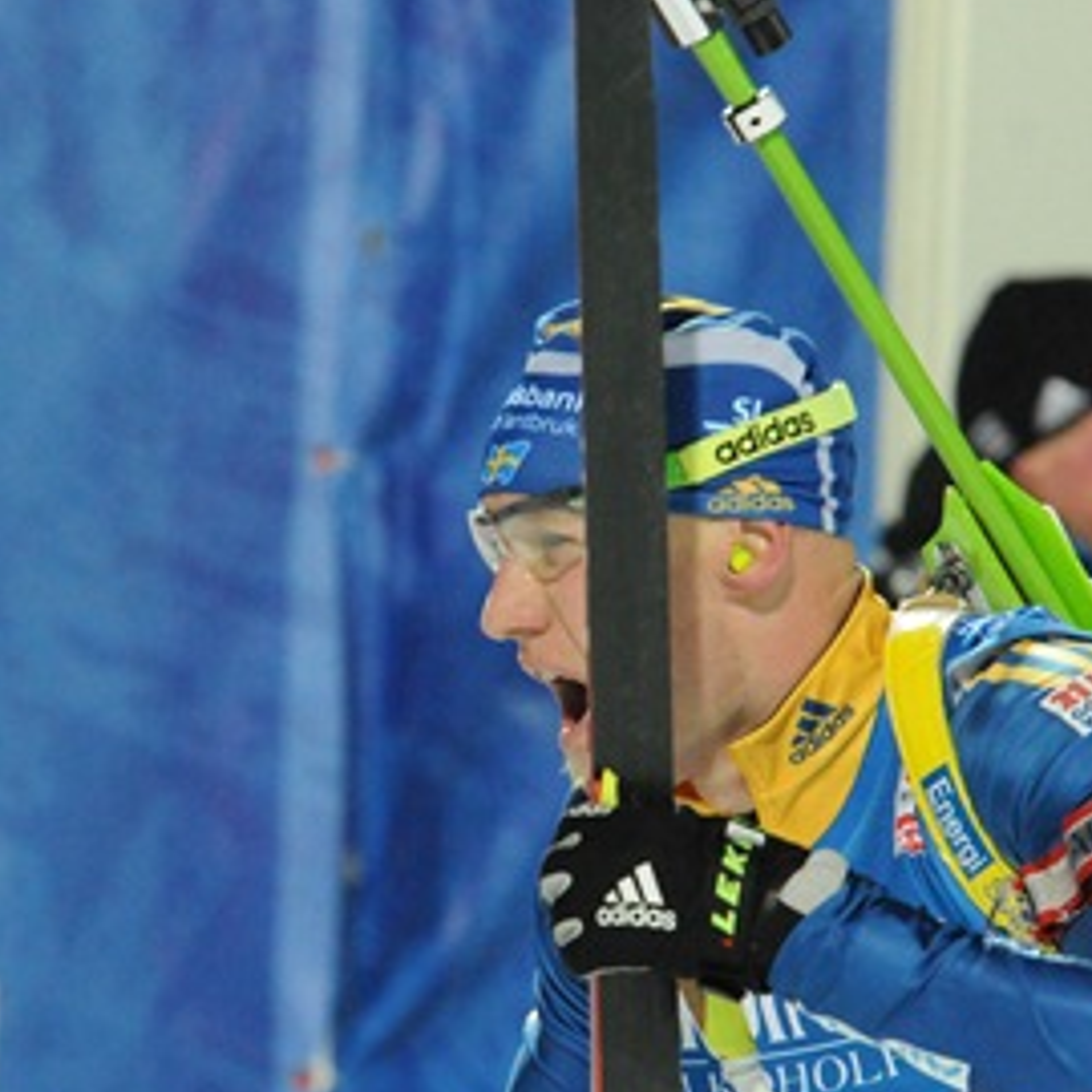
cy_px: 595
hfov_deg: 2.2
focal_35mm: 788
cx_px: 540
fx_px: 28124
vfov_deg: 2.2
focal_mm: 300
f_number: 8
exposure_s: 1/320
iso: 3200
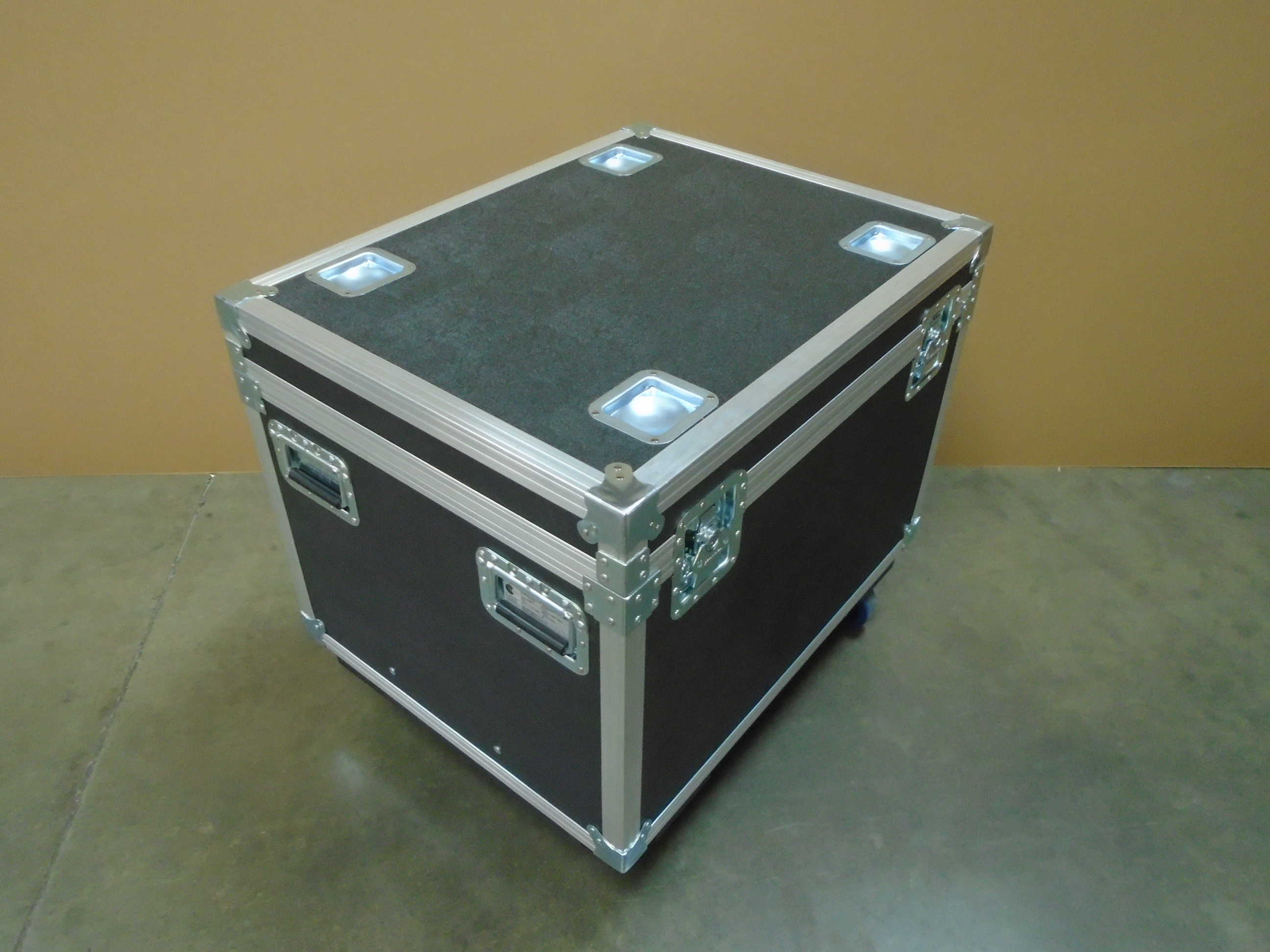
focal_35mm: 26
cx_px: 635
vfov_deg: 53.1
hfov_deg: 67.3
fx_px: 954
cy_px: 476
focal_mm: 4.6
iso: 400
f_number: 3.2
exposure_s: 1/13
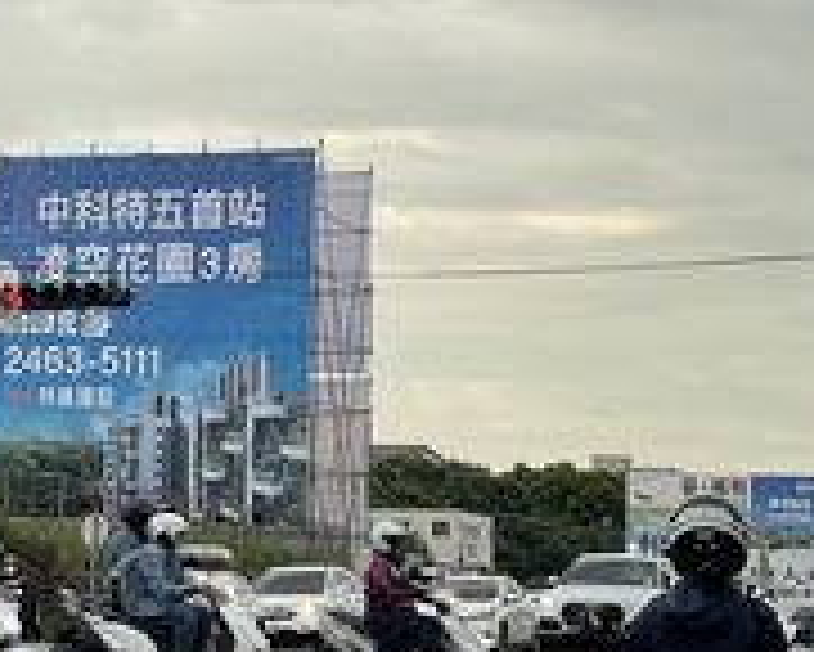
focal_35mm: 138
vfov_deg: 11.2
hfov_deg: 13.8
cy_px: 274
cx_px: 117
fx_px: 3326
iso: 20
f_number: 2.2
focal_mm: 7.5
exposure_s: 1/160
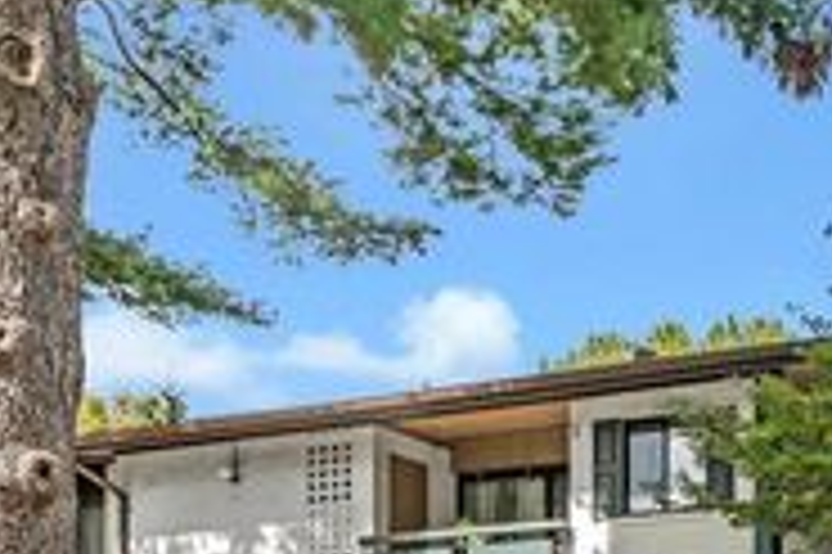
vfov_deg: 19.5
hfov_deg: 27.8
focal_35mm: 65
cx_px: 953
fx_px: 1501
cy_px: 691
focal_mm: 24
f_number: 8
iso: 100
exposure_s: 1/100
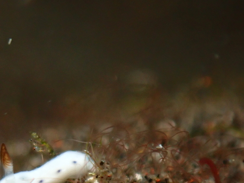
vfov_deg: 7.3
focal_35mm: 203
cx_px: 18
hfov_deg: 9.7
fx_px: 1430
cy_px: 156
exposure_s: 1/100
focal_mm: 18
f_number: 14
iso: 320
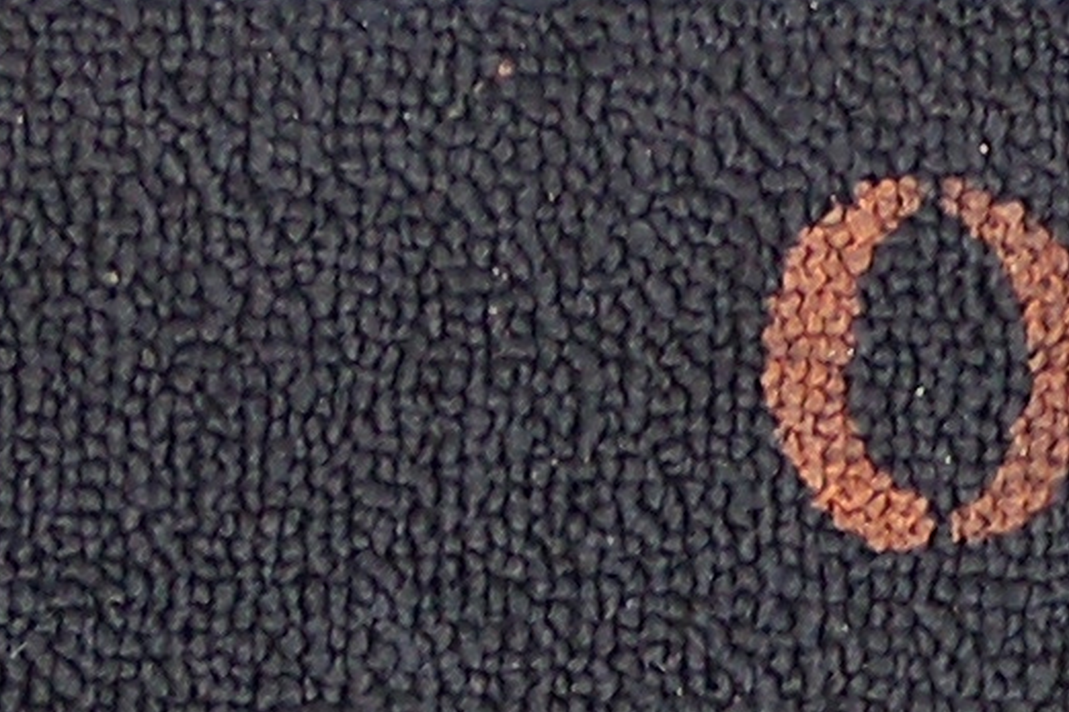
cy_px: 2452
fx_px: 7569
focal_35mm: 255
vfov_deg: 5.0
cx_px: 1057
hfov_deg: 8.0
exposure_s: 1/40
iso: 100
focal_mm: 6.2
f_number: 3.5
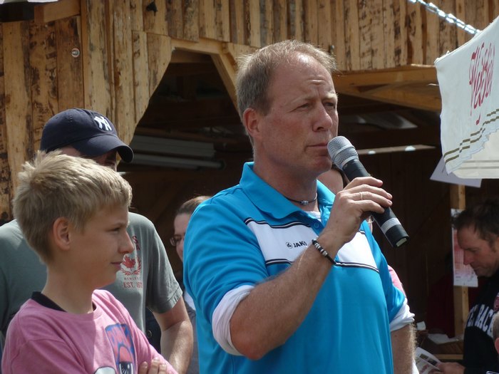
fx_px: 4325
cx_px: 250
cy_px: 187
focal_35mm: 300
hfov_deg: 6.6
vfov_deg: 5.0
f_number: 4.9
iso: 80
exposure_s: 1/400
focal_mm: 49.2
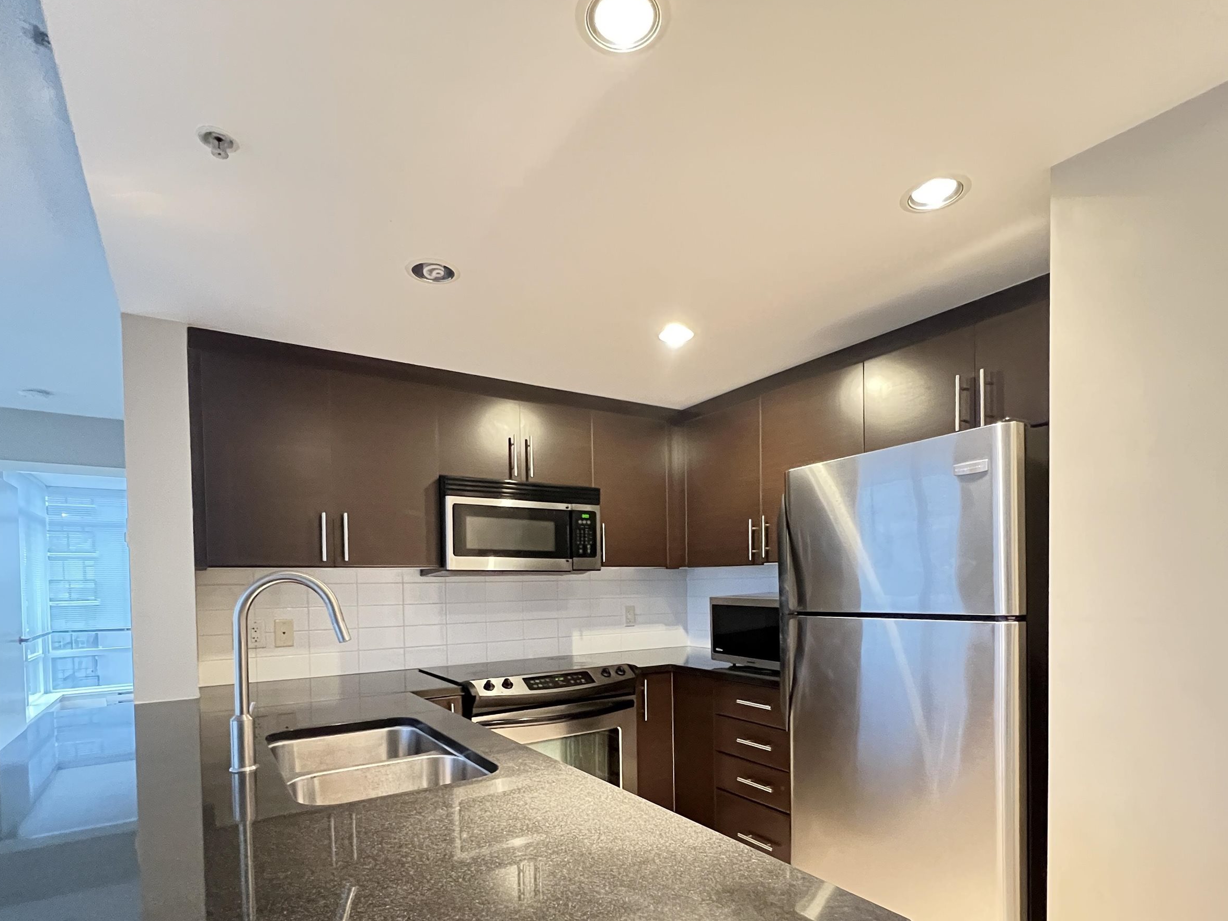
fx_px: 603
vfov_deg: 73.0
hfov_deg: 91.0
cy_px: 595
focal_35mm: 17
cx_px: 614
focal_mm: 1.57
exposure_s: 1/40
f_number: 1.8
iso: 1250
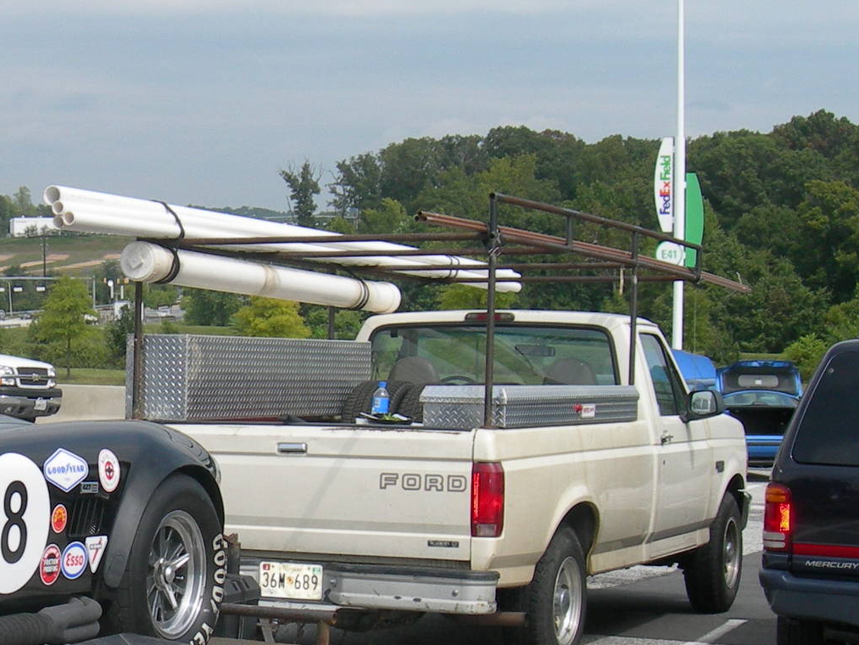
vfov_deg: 16.3
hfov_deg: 20.9
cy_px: 532
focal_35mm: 90
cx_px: -29
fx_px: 2234
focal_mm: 7.8
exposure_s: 1/519
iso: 50
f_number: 4.8
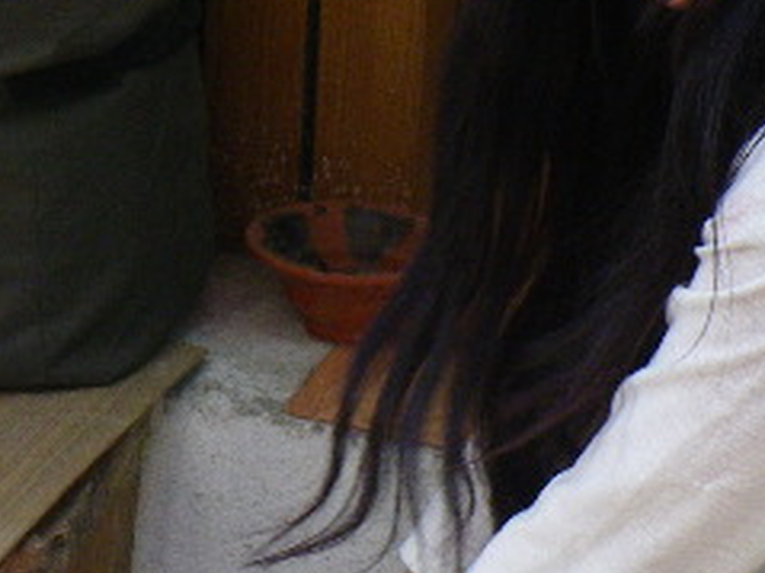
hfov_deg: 13.2
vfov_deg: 9.8
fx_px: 3313
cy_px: 592
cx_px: 309
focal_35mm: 150
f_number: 4.2
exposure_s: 1/60
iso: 200
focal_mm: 7.5
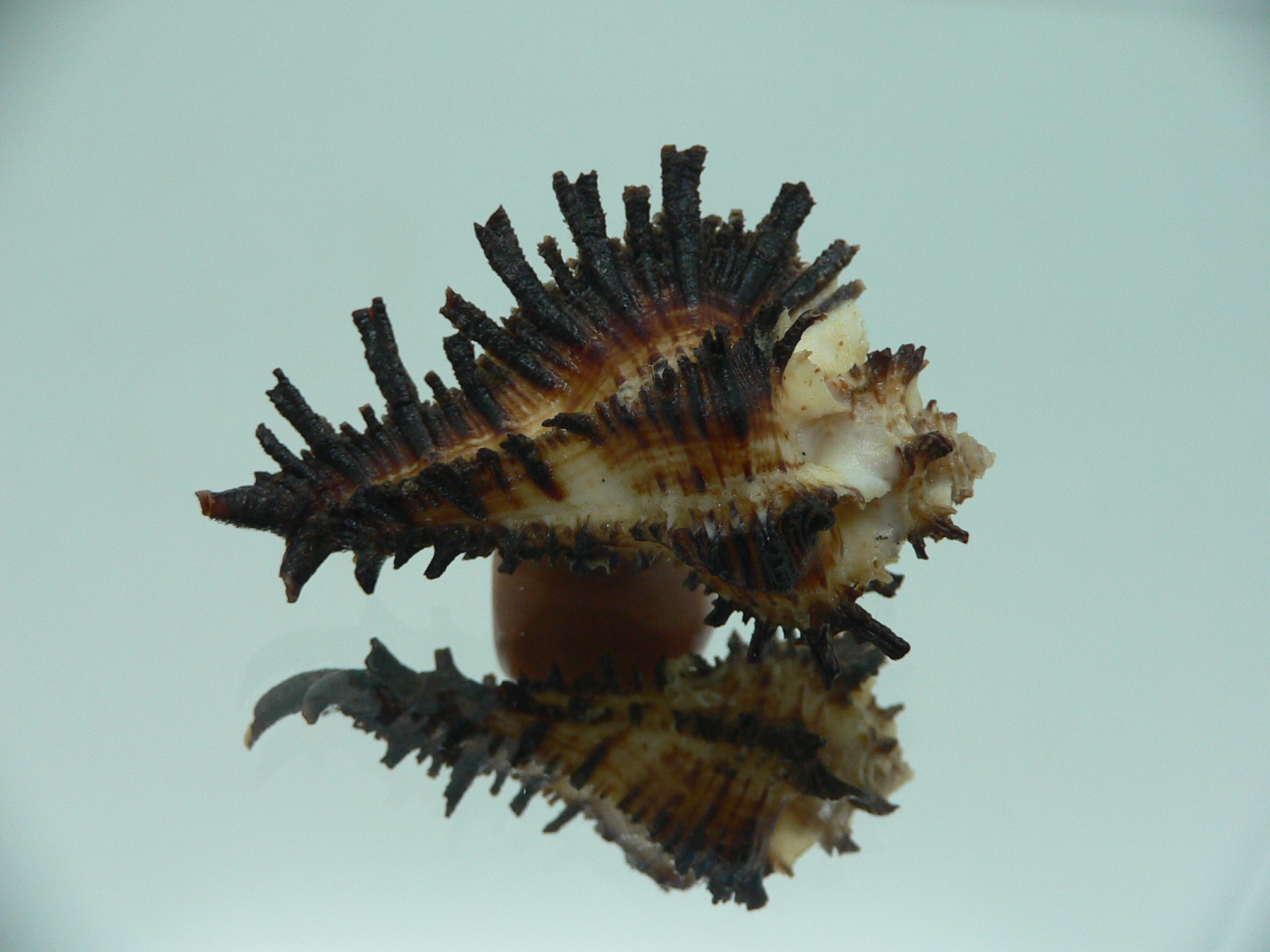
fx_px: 1284
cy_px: 476
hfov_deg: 52.6
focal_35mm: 35
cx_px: 635
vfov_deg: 40.7
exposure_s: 1/60
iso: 100
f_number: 2.8
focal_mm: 4.6
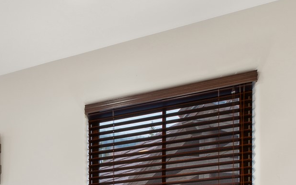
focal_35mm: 54
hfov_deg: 26.8
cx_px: -148
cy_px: 276
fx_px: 435
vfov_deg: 20.5
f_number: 6.3
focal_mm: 10
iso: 100
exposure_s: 1/2
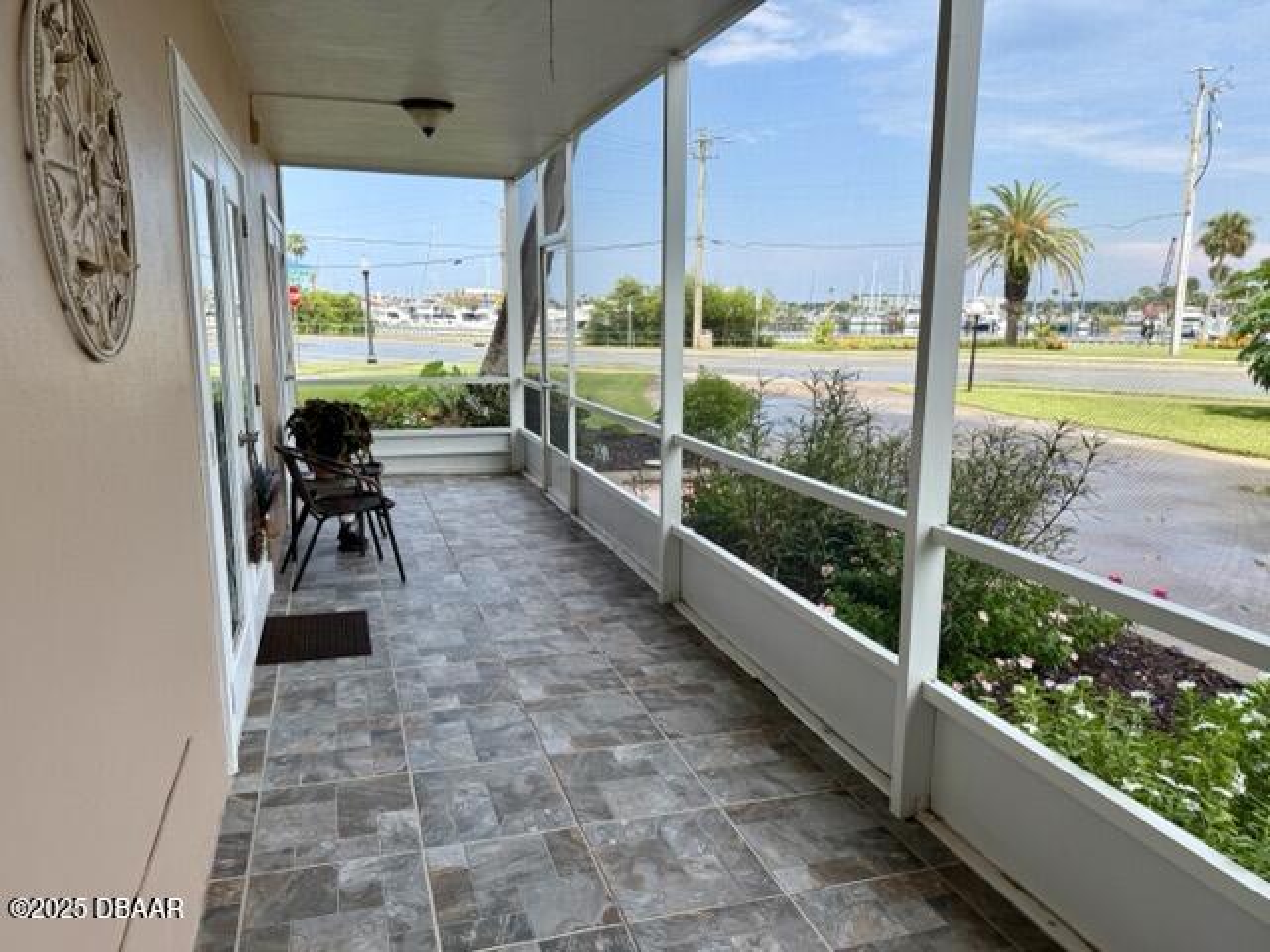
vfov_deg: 56.8
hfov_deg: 71.6
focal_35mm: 24
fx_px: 881
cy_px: 476
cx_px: 635
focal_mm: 6.76
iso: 80
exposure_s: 1/1075
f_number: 1.78
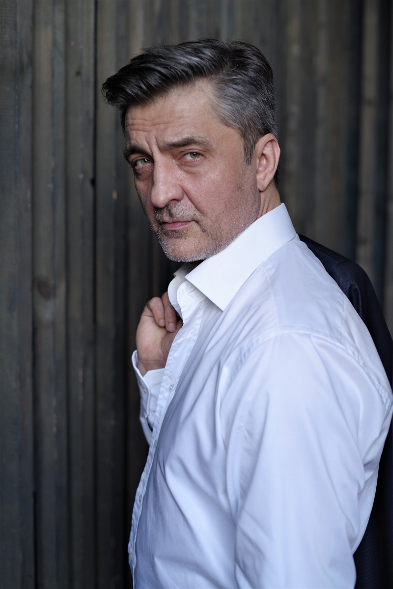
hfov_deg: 27.0
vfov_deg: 39.6
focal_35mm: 50
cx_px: 196
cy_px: 294
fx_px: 819
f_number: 3.5
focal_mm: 50
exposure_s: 1/160
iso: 800
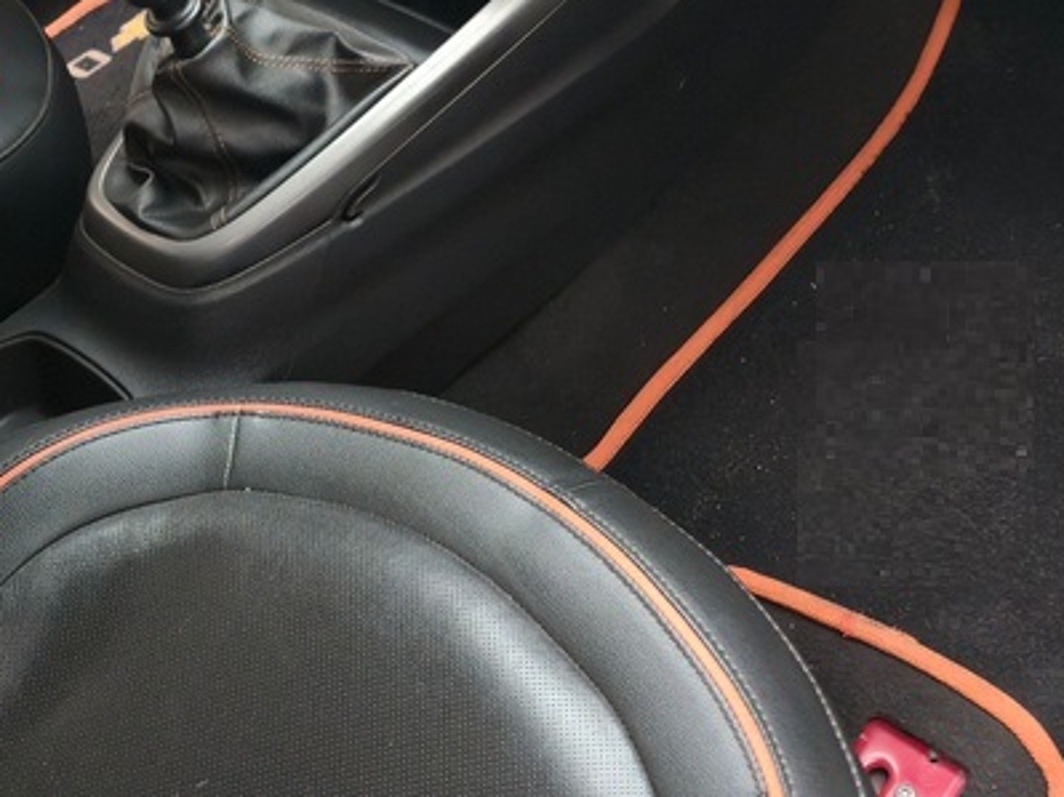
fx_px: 1813
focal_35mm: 59
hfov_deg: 32.6
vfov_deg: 23.4
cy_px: -59
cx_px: 656
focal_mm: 6.3
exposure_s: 1/24
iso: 800
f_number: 1.7
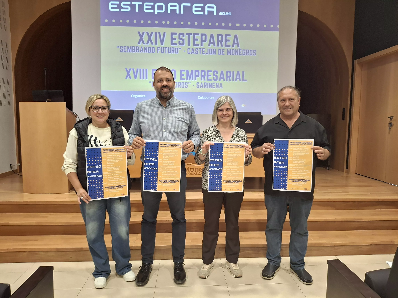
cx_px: 199
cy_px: 149
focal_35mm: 25
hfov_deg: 69.4
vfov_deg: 54.9
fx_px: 287
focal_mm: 4.69
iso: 250
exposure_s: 1/50
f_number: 1.8
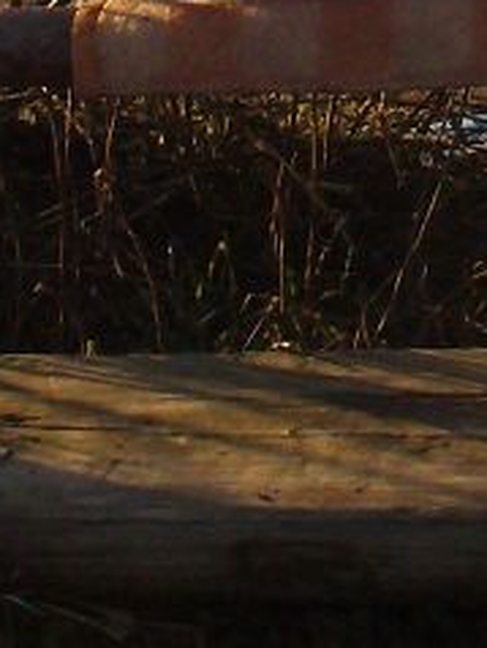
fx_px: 2715
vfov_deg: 12.9
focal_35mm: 145
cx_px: 492
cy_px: -325
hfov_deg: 10.2
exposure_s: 1/400
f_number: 5.6
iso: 200
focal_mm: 6.1
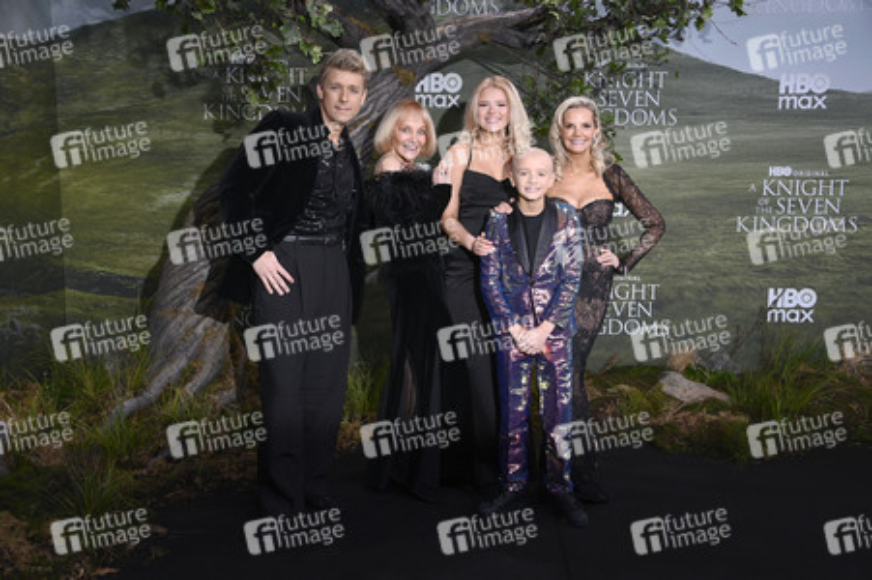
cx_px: 436
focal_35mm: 40
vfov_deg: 33.4
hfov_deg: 48.5
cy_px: 290
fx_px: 968
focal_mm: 40
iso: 640
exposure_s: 1/250
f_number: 5.6
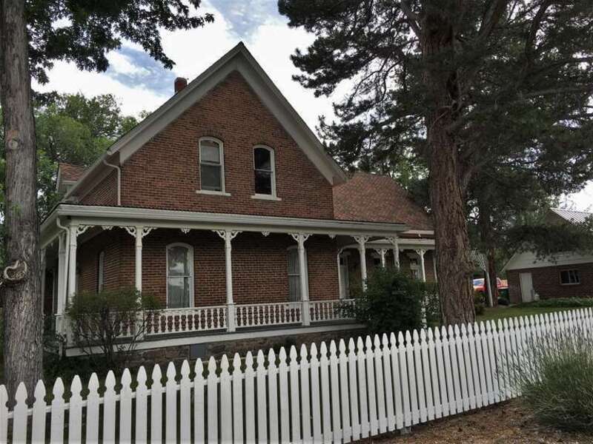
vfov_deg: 48.2
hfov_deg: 61.7
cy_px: 222
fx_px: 497
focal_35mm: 29
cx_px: 296
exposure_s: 1/582
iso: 25
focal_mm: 4.15
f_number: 2.2
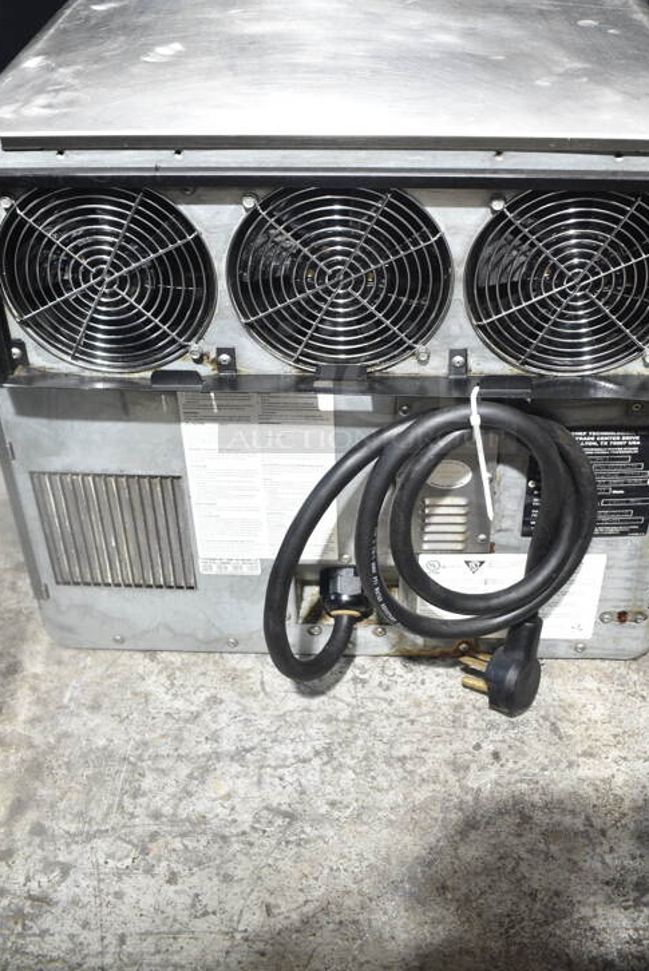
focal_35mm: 40
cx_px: 368
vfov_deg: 48.5
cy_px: 383
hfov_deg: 33.7
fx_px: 1070
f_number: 3.8
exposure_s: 1/30
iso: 1400
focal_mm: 21
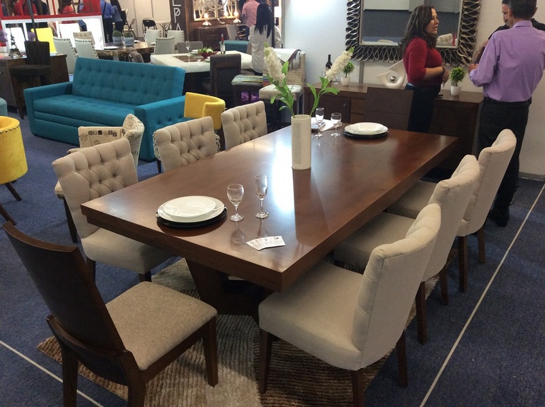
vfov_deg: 44.0
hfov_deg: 56.9
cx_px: 272
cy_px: 204
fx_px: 503
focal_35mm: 32
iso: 125
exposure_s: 1/24
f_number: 2.4
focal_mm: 3.3
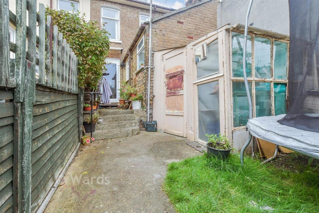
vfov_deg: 77.3
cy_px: 106
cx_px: 160
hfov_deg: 100.4
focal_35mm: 15
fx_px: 133
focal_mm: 10
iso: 250
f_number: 8
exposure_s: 1/80
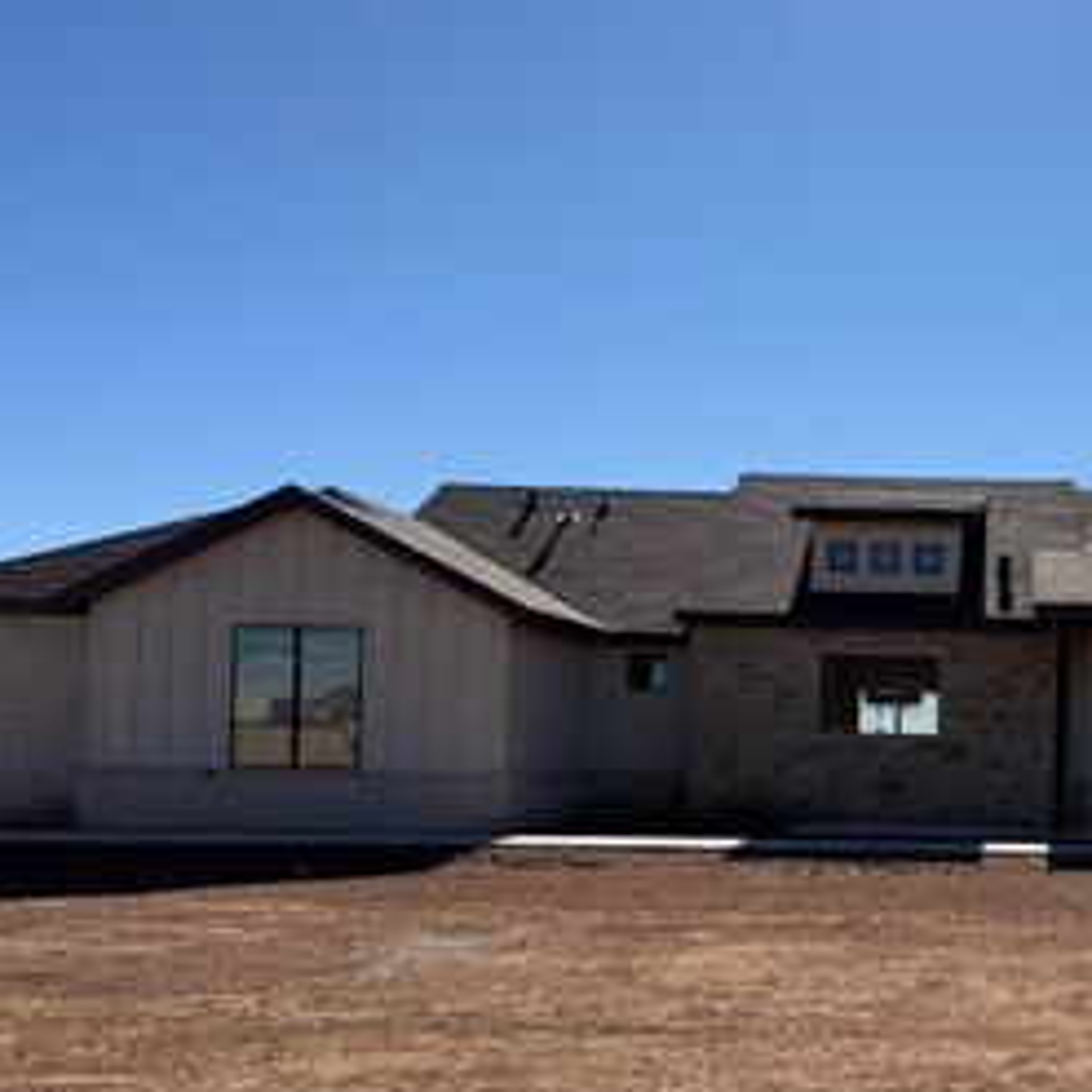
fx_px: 1535
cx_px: 889
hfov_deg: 37.6
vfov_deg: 38.4
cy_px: 791
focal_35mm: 43
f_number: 1.78
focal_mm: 6.76
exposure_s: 1/7092
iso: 80
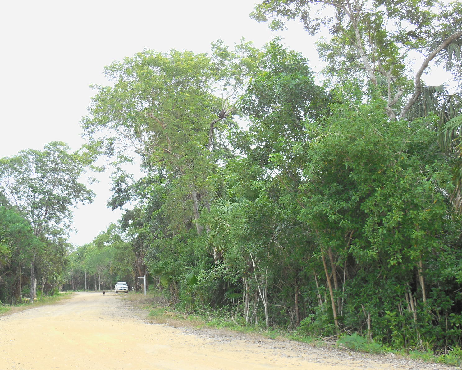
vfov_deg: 35.7
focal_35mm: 42
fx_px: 574
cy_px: 185
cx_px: 224
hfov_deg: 43.8
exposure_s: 1/320
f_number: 3.6
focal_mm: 7.1
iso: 125
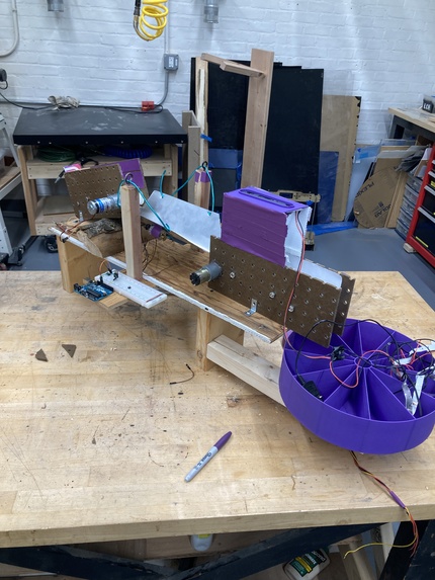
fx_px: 469
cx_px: 218
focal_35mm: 28
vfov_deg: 63.4
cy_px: 290
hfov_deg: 49.8
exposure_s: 1/60
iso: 50
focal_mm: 3.99
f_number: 1.8
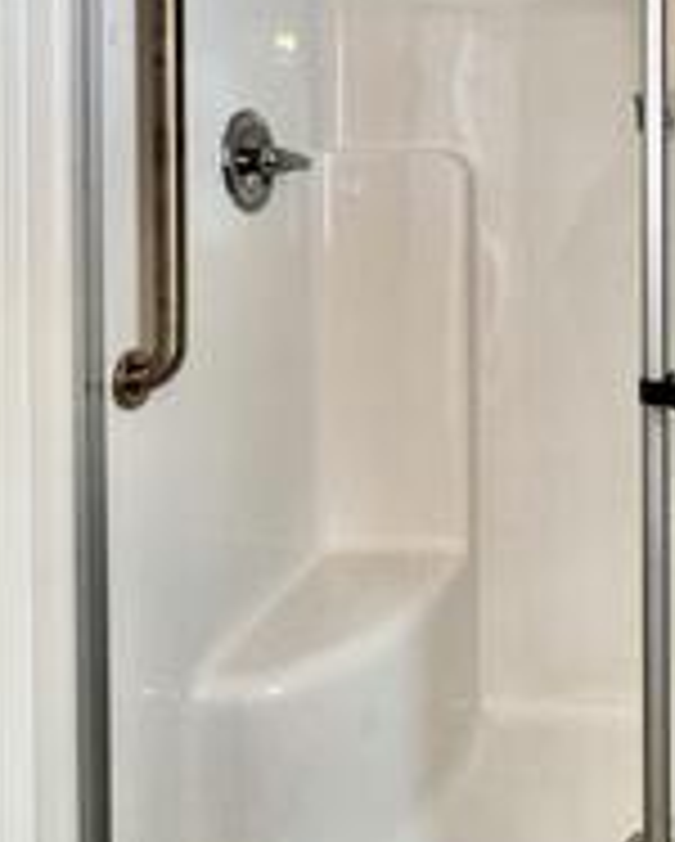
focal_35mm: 35
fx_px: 873
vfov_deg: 49.0
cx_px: 630
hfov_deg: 38.8
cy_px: 189
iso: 125
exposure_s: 1/120
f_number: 2.2
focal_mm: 2.22
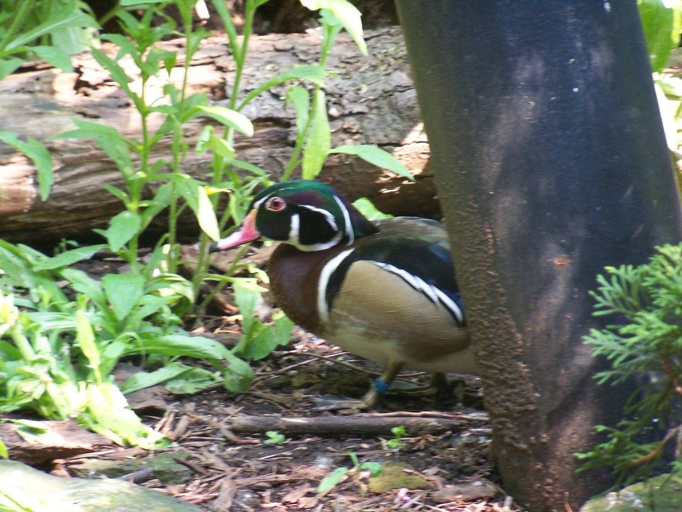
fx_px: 4866
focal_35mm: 247
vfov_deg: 6.0
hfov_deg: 8.0
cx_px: 341
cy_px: 256
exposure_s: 1/60
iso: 250
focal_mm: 43.8
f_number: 4.4
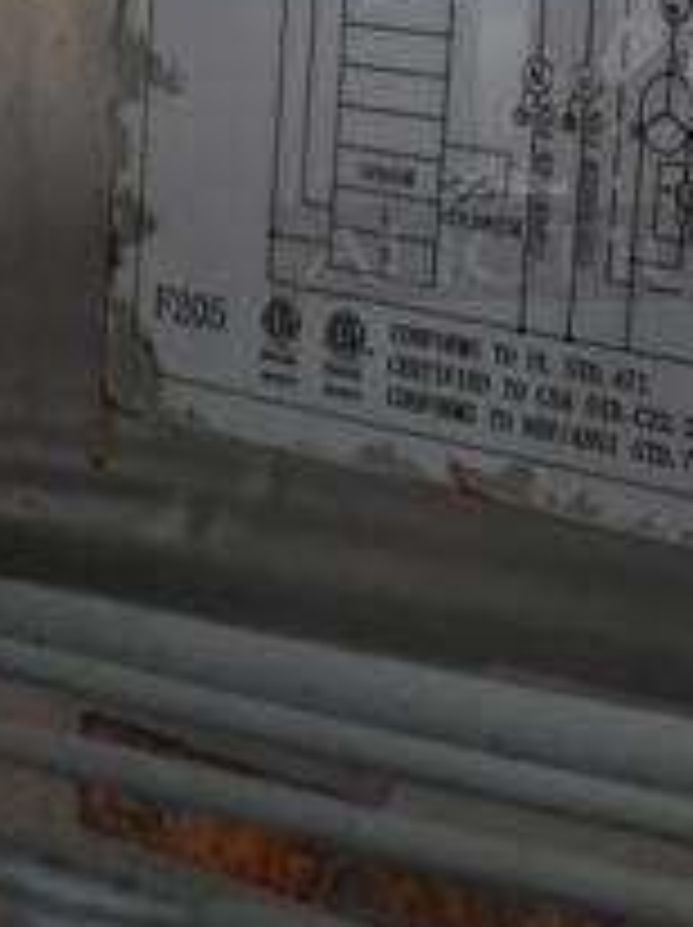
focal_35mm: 77
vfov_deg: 24.5
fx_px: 2060
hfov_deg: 18.3
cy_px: 63
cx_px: 774
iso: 1800
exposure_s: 1/30
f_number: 3.5
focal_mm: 18
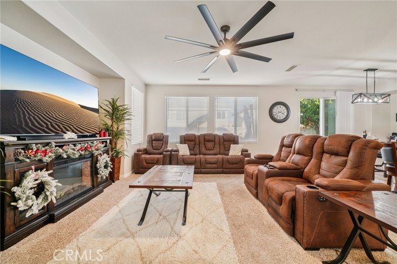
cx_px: 198
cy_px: 132
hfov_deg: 108.4
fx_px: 143
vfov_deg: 85.4
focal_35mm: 13
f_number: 8
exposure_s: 1/15
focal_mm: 13
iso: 400
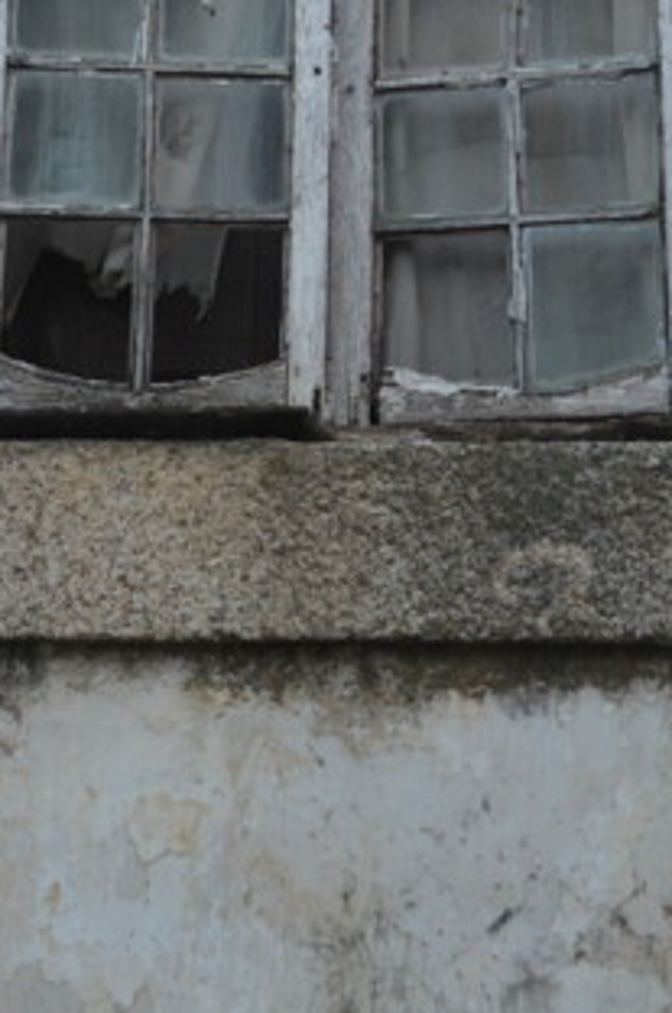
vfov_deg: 21.4
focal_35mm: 90
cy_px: -136
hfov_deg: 15.1
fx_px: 2528
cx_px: 336
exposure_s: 1/125
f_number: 5.6
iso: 400
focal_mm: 26
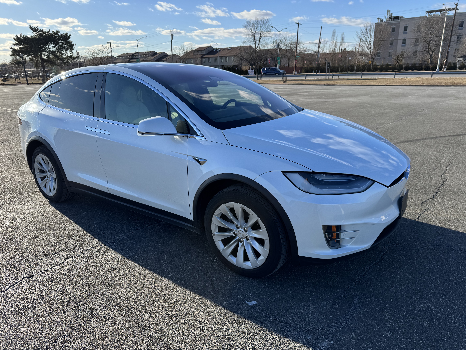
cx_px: 233
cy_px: 175
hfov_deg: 71.6
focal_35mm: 24
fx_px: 323
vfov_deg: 56.8
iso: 80
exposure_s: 1/2506
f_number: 1.78
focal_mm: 6.76
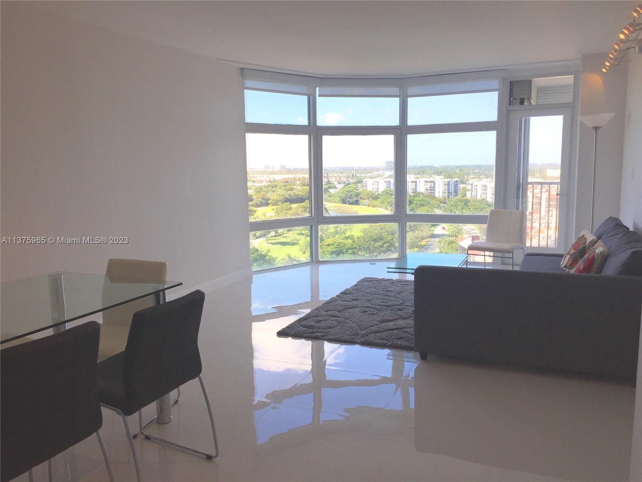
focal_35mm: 29
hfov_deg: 61.7
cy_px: 241
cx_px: 321
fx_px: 538
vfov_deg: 48.2
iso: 32
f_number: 2.2
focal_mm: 4.15
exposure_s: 1/366
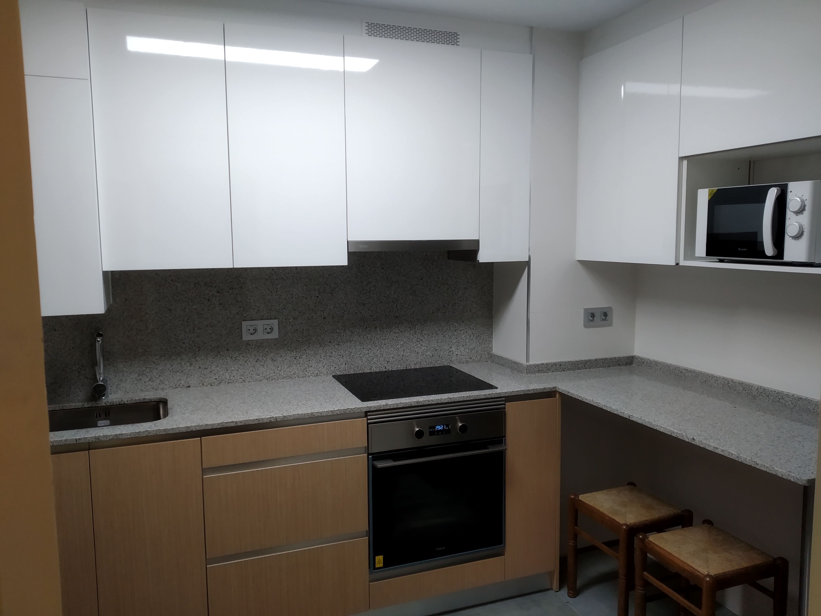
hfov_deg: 67.3
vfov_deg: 53.1
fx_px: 617
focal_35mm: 26
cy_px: 308
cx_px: 410
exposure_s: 1/33
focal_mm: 3.82
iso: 200
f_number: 2.2
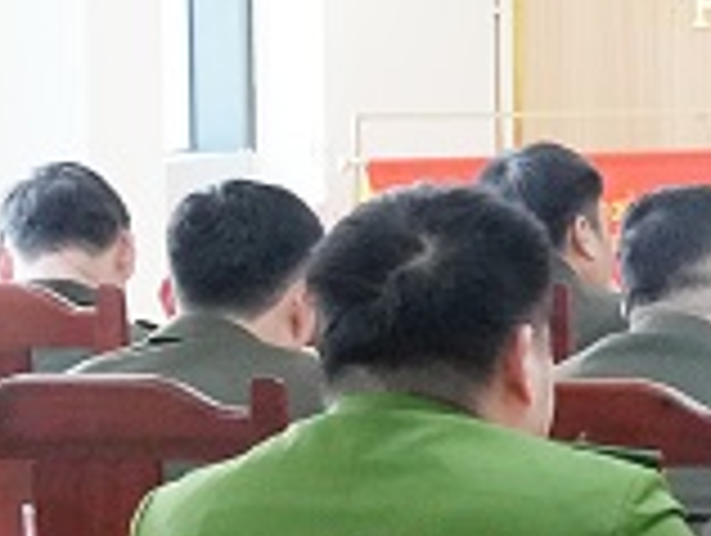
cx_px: 1854
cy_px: 450
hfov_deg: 8.0
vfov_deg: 6.6
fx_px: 4608
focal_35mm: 224
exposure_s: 1/125
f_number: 4
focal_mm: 24
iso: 2500
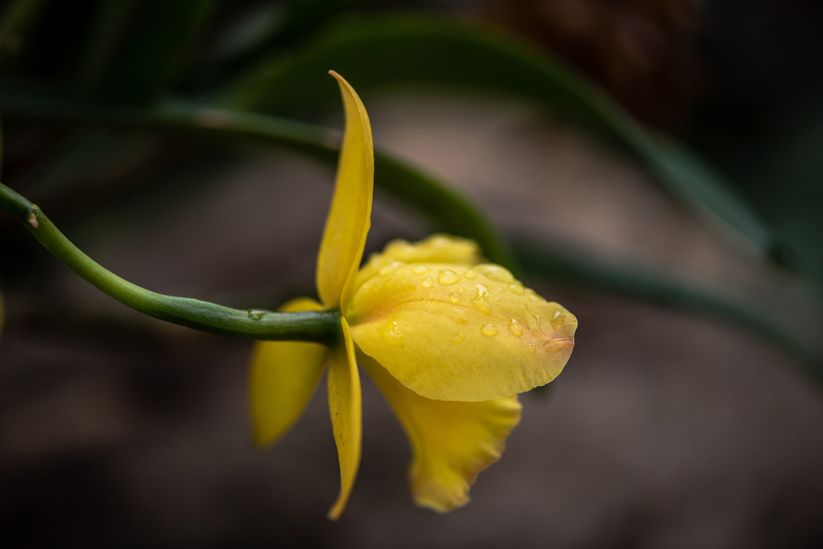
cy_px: 274
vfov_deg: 13.0
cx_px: 412
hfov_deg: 19.5
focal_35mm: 105
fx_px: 2401
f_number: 3.2
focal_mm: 105
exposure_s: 1/320
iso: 100
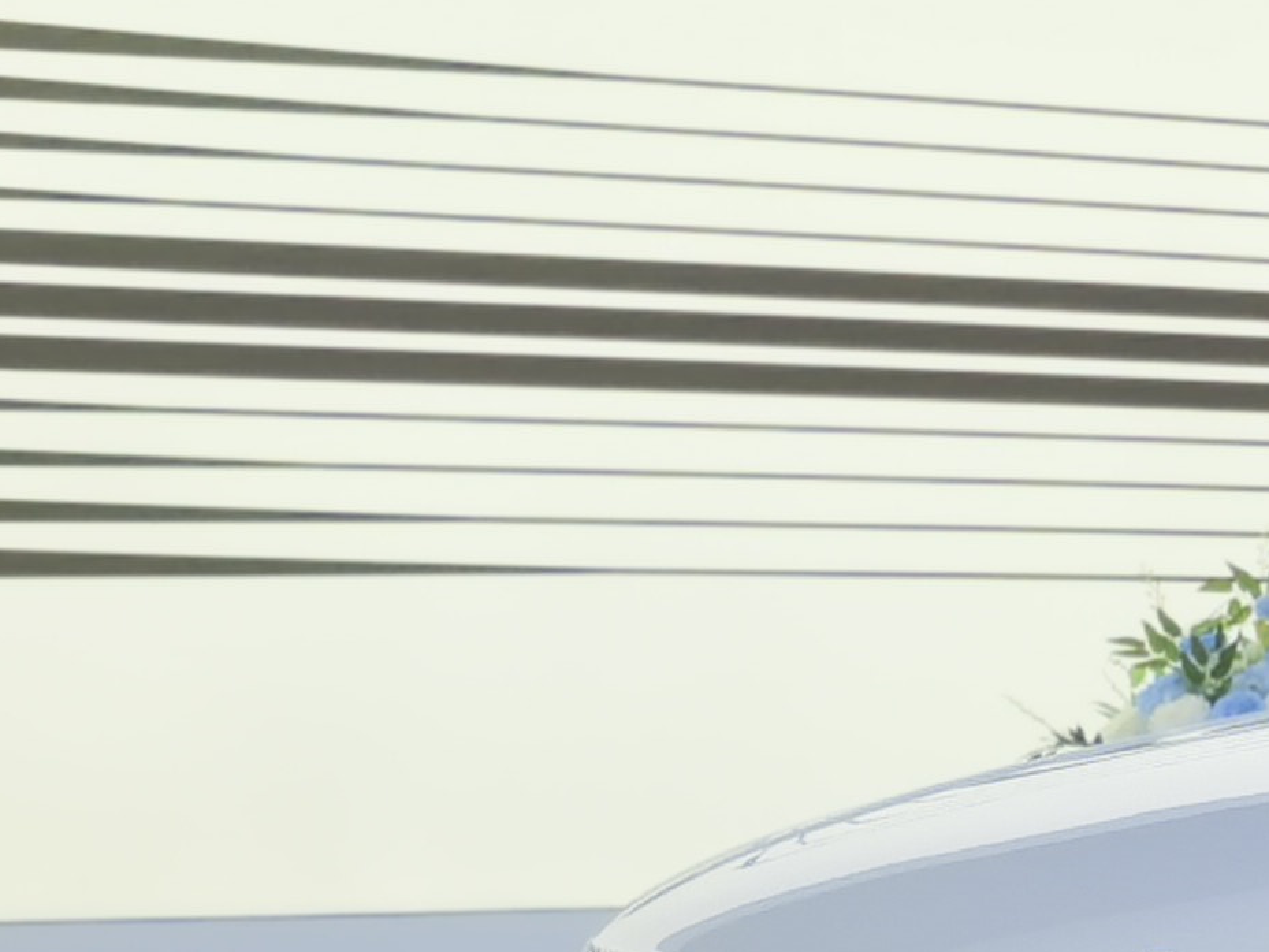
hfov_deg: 10.0
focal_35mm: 181
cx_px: 2620
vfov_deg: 8.2
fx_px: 6635
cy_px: 304
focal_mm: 5.75
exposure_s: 1/376
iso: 50
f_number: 2
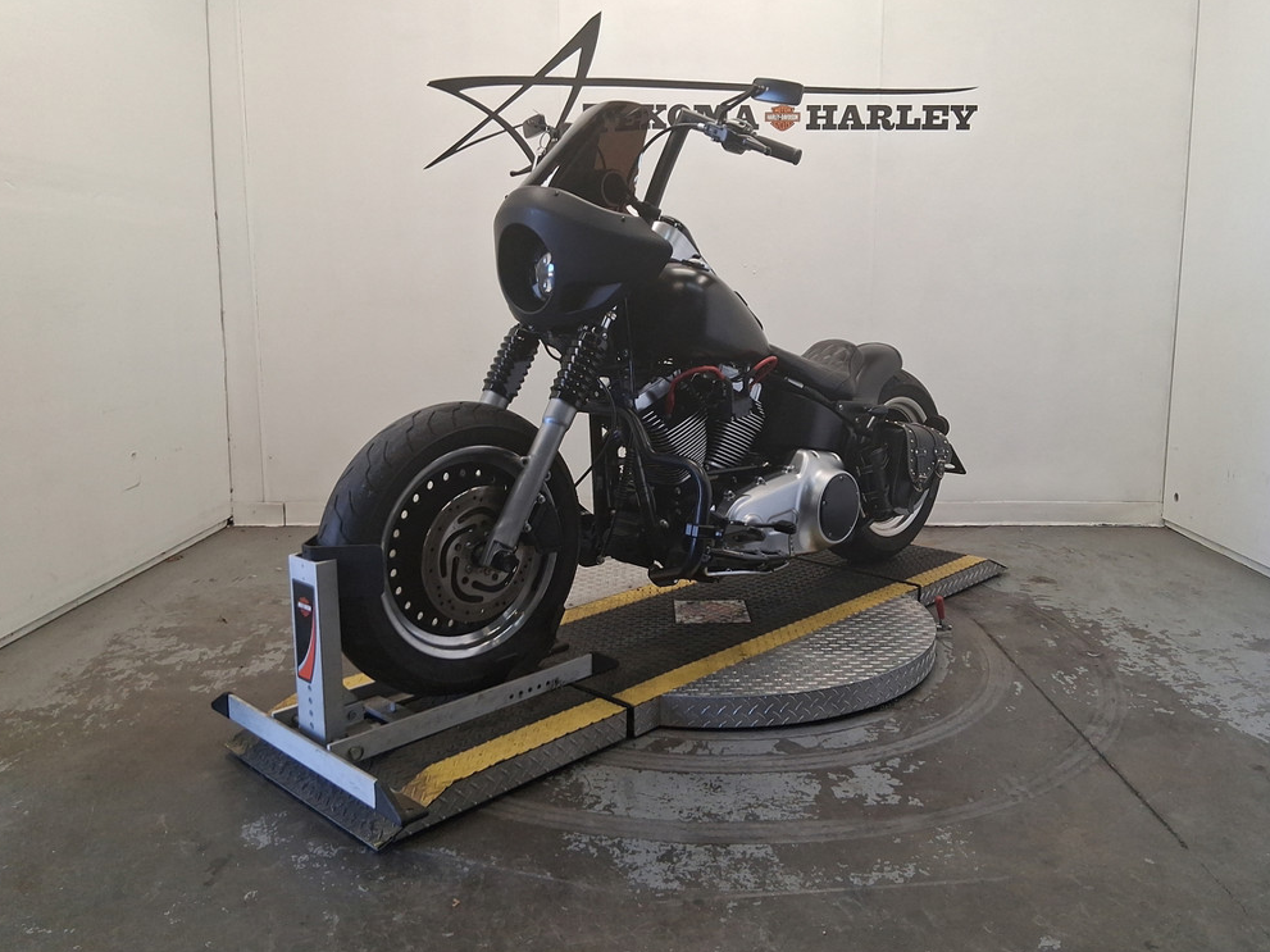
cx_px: 675
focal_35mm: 28
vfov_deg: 49.7
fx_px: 1027
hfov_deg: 63.4
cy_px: 443
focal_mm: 3.98
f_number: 1.8
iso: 130
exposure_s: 1/120
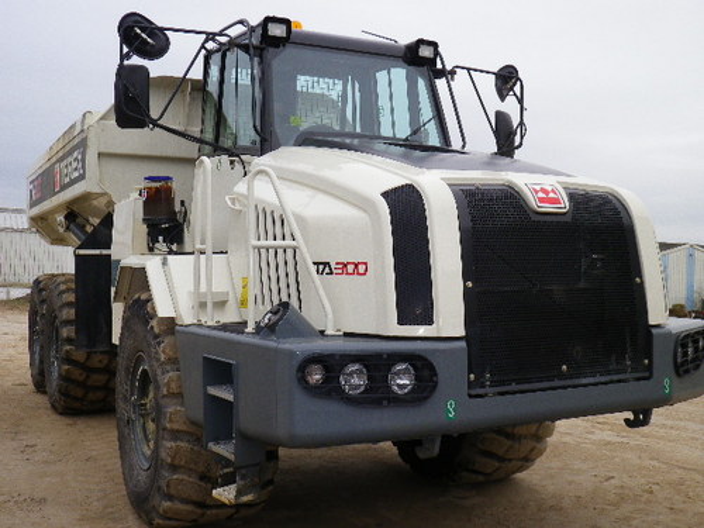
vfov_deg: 35.1
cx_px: 352
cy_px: 264
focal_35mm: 41
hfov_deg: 45.8
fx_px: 834
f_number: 3.9
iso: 100
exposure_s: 1/160
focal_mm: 7.3
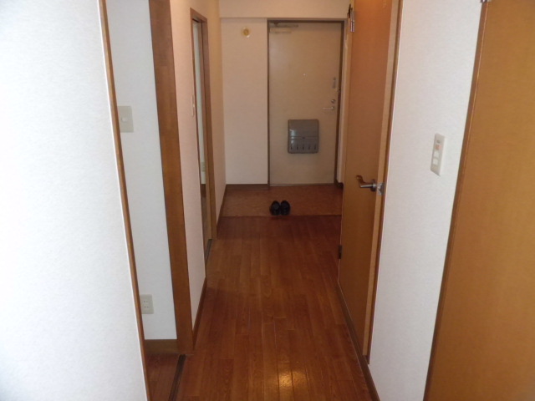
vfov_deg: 53.1
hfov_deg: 67.3
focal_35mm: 26
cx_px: 268
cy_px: 200
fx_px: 402
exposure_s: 1/60
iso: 200
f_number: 2.8
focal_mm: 4.7
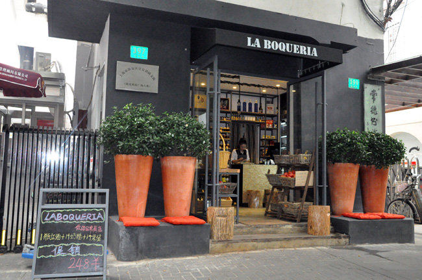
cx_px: 211
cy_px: 140
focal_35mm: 33
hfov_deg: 57.3
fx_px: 386
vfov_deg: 39.8
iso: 6400
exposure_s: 1/160
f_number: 7.1
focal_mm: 22
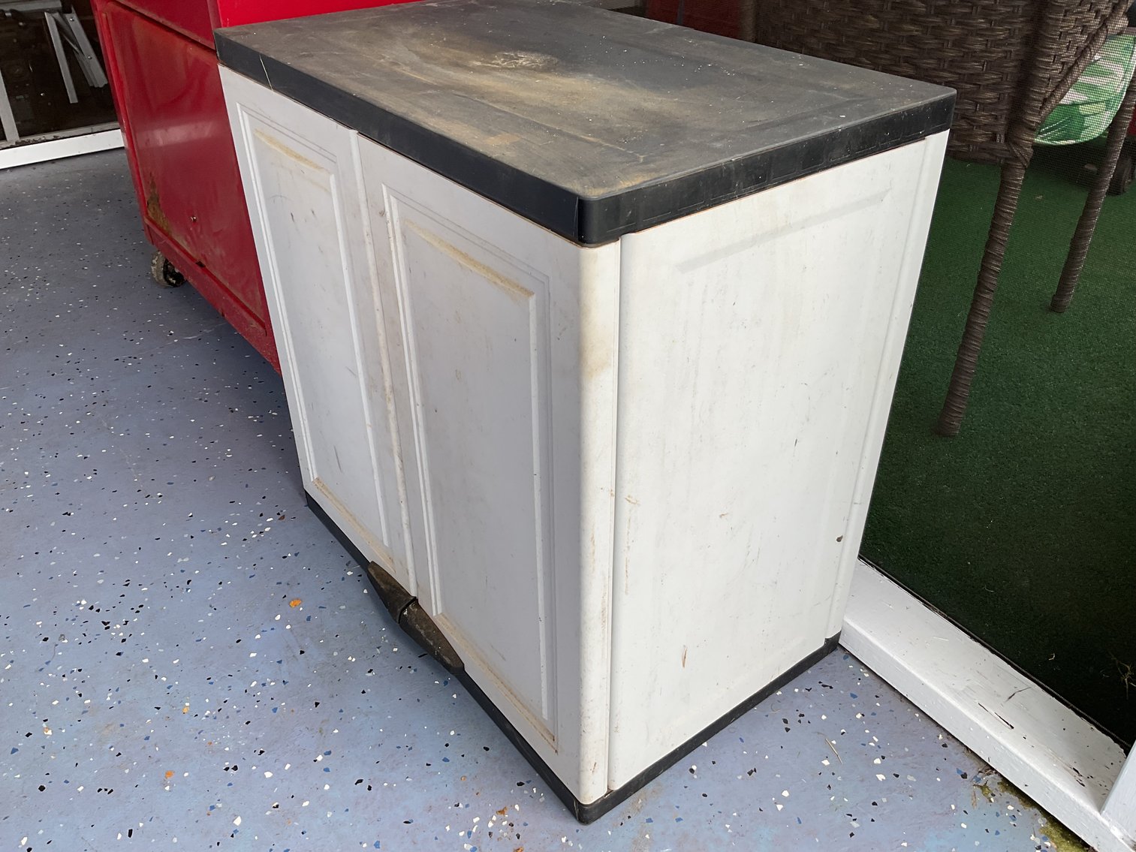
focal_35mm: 29
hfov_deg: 61.7
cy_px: 426
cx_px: 568
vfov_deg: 48.2
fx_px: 952
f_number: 1.8
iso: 16
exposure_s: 1/163
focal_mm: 3
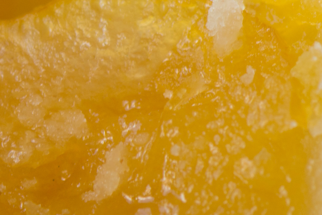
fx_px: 5276
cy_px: 91
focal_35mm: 590
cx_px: -42
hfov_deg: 3.5
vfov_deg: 2.3
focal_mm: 105
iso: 200
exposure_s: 1/30
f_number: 9
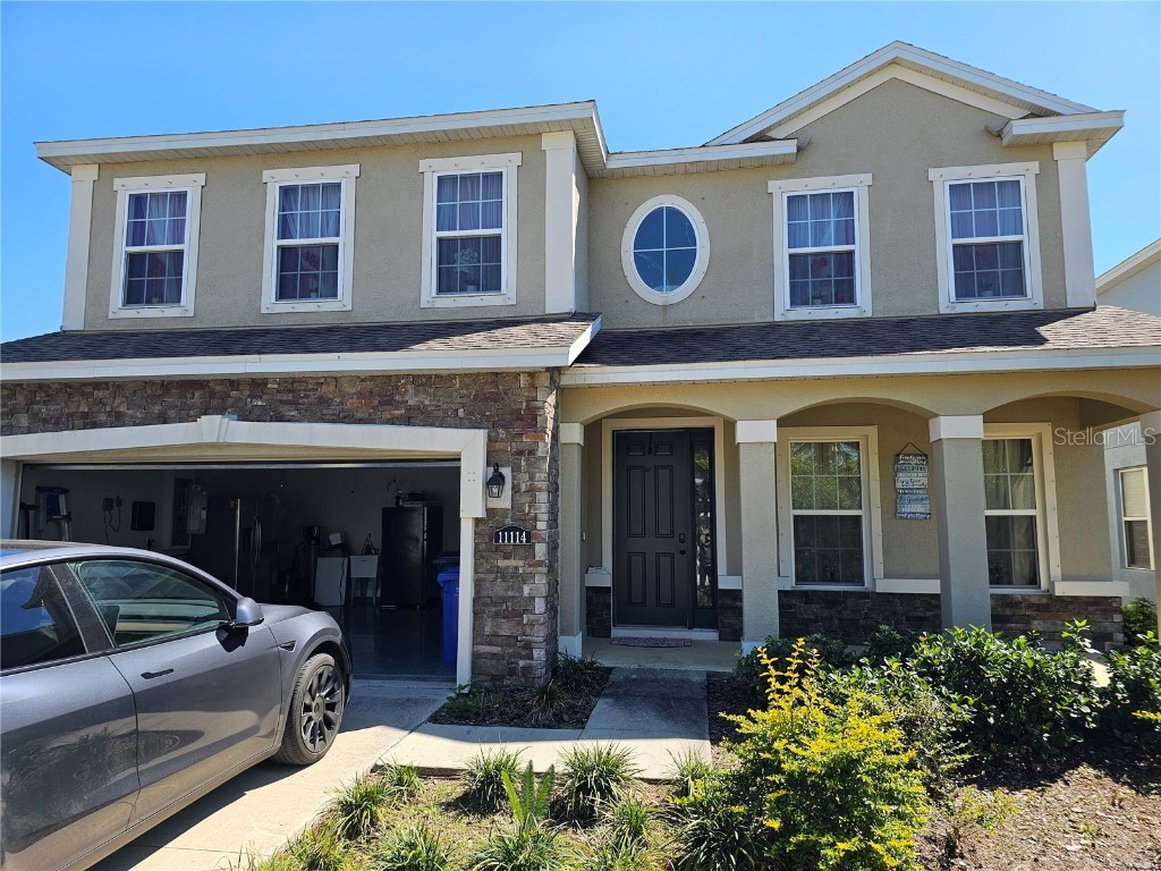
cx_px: 580
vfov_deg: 58.9
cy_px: 436
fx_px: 771
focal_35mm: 23
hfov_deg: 73.9
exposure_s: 1/360
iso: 10
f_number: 1.7
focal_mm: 6.3
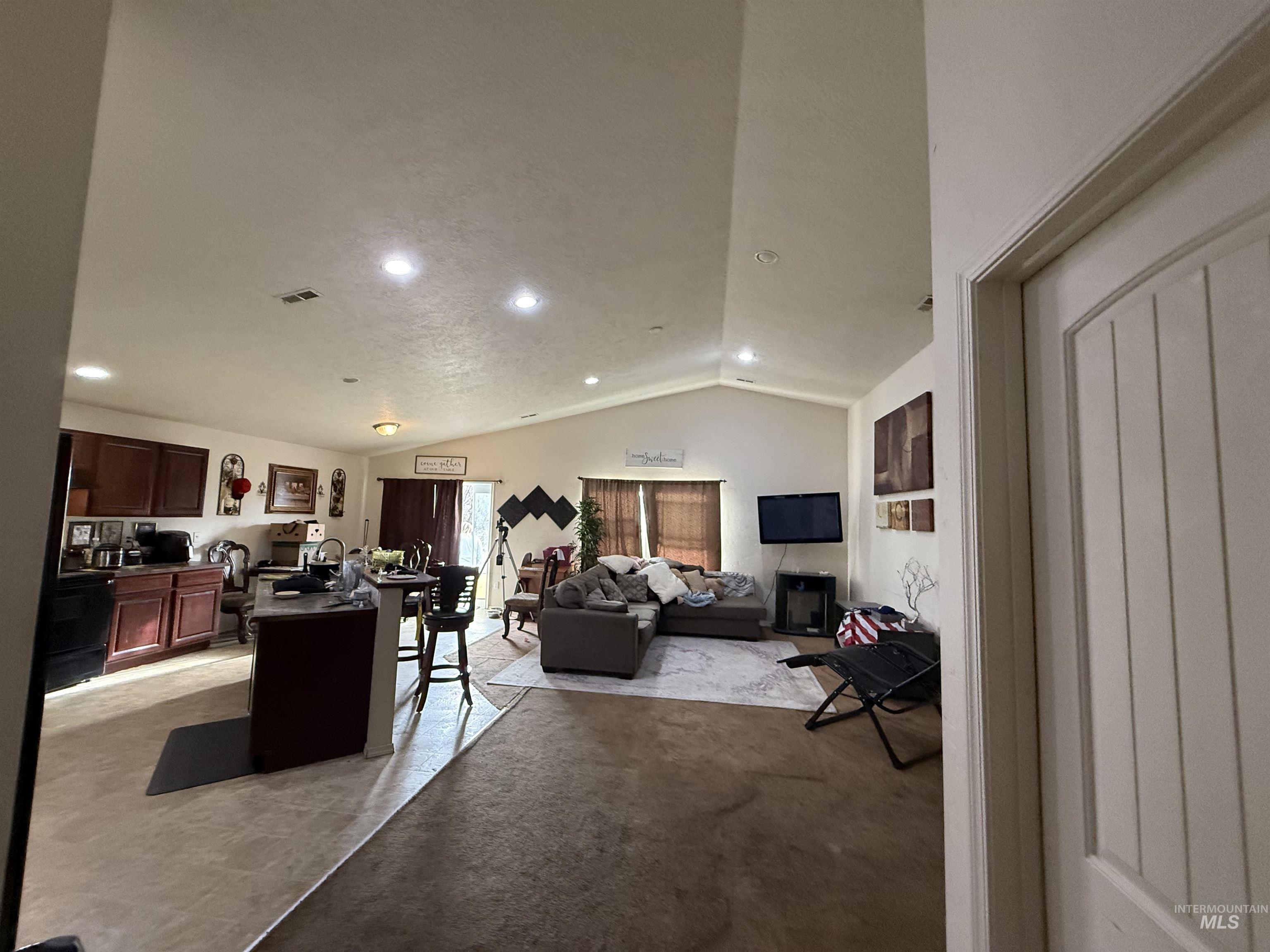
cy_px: 476
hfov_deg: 102.1
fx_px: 514
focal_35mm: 14
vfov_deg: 85.7
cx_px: 635
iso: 640
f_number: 2.2
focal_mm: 2.22
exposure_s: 1/120
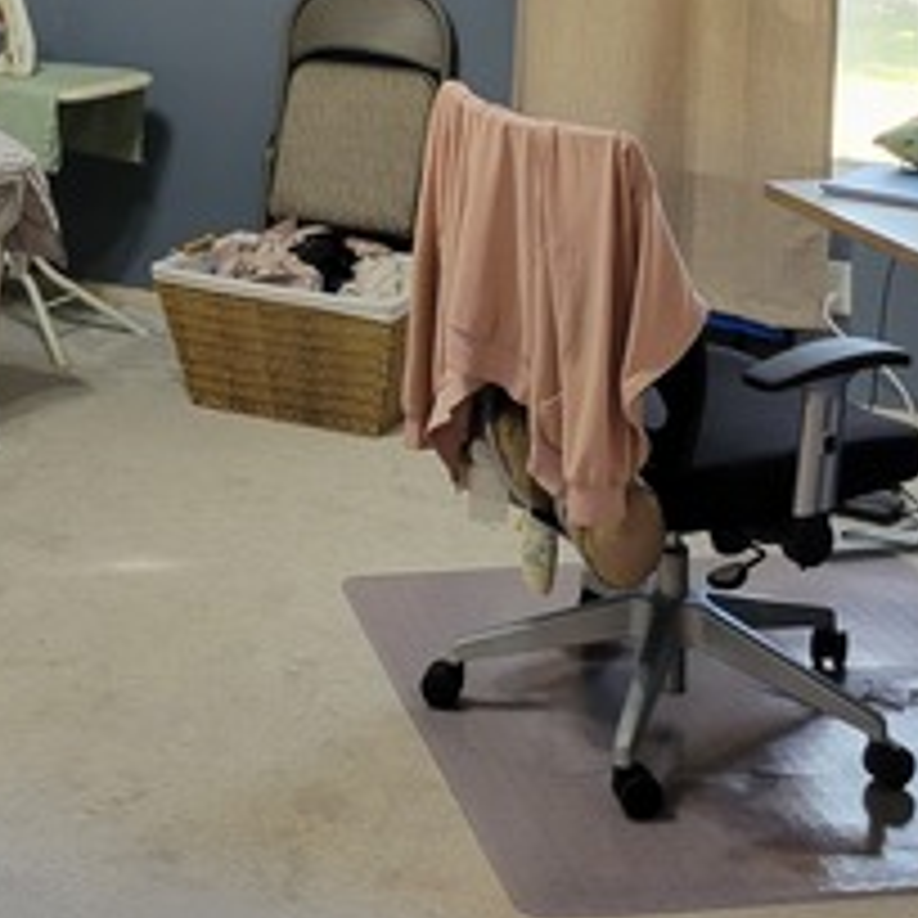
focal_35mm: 72
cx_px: 225
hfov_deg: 23.7
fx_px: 2160
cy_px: -117
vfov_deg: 22.5
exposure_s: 1/40
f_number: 1.8
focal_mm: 5.4
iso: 250
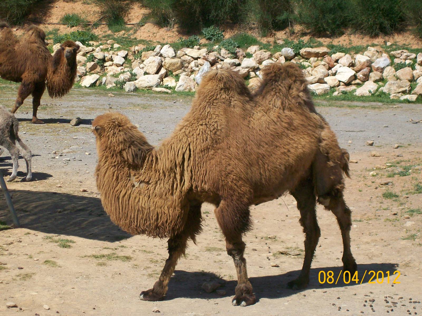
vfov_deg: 13.7
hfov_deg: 18.2
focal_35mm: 108
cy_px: 158
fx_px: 1316
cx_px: 211
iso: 80
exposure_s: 1/739
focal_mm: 18
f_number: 4.8
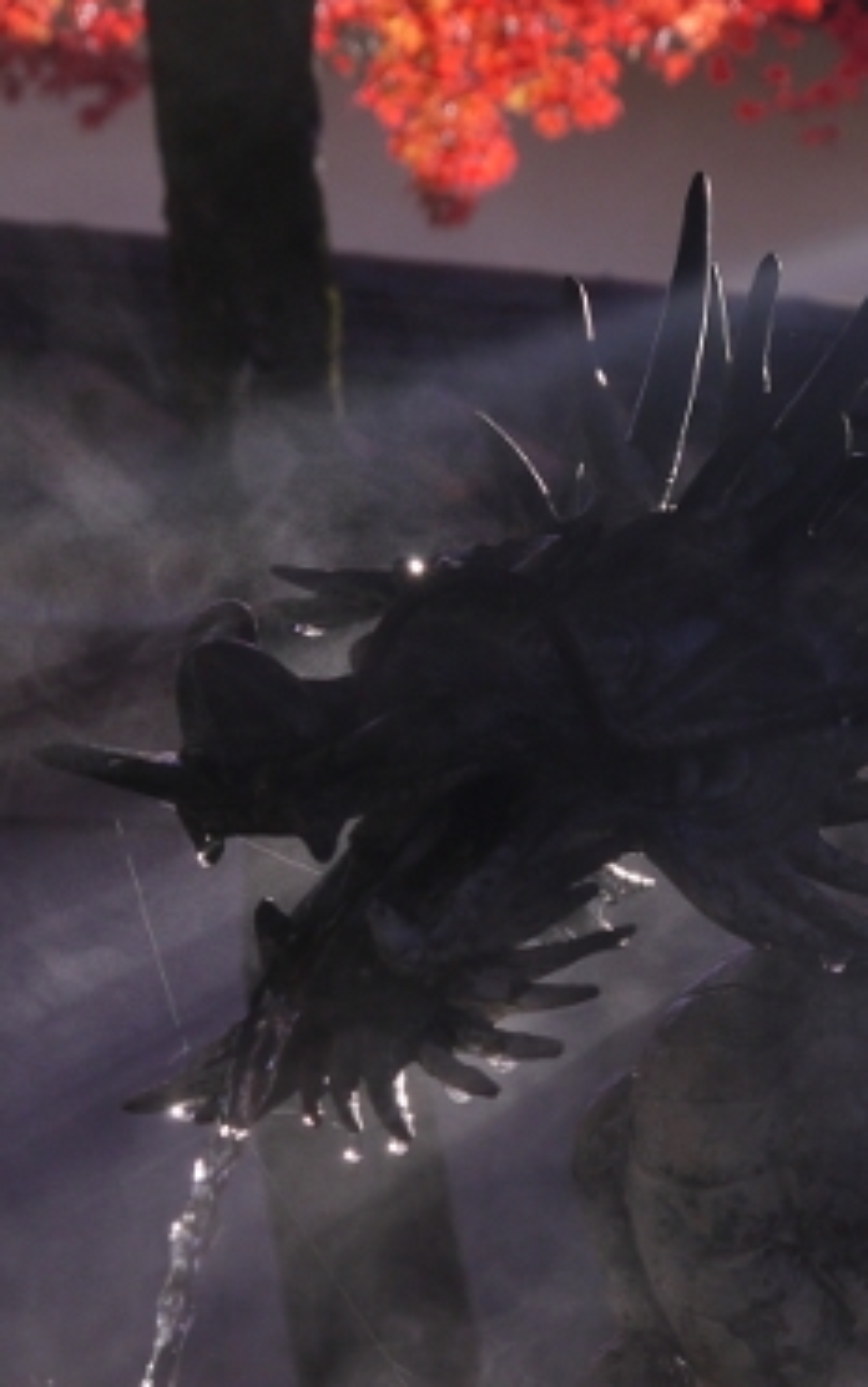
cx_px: 688
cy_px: 946
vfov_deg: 16.3
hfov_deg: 10.2
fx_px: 4843
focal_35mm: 128
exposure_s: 1/400
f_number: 6.3
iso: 200
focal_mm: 28
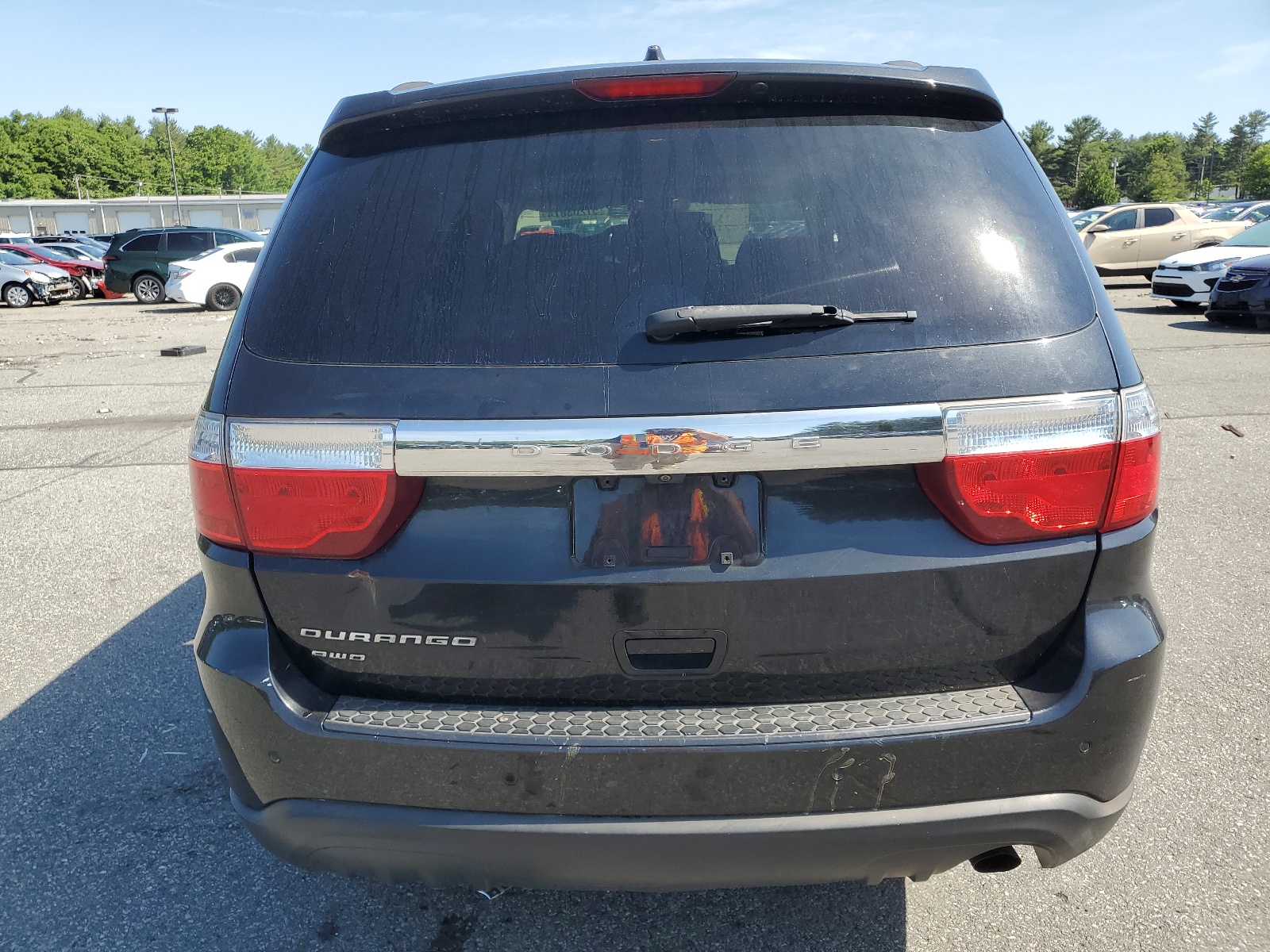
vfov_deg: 53.1
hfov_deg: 67.3
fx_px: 954
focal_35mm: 26
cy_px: 476
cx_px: 635
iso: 50
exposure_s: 1/1429
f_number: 1.5
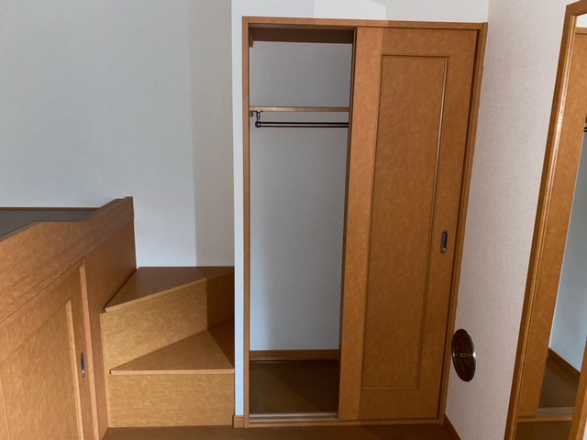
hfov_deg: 67.3
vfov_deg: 53.1
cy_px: 220
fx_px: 441
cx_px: 294
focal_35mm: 26
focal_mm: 4.25
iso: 80
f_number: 1.8
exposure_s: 1/13
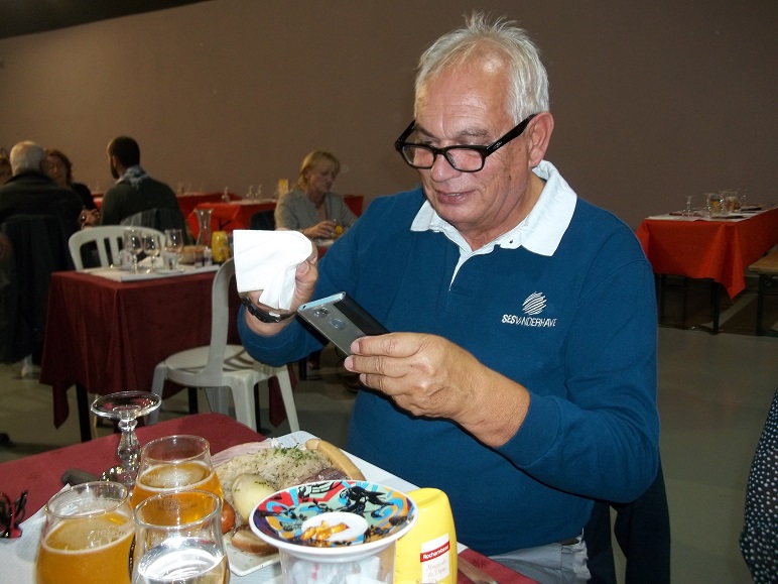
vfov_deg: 44.2
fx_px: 719
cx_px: 389
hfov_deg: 56.8
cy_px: 292
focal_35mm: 32
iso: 160
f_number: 2.9
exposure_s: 1/30
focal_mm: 5.7
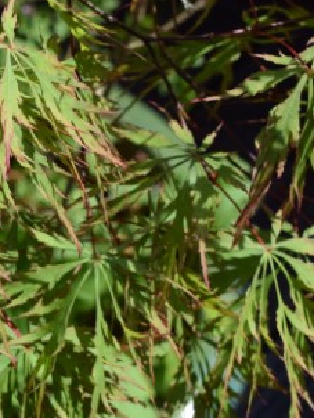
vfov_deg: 17.8
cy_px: 298
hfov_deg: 13.1
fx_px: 1329
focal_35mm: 110
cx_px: -83
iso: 200
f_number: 8
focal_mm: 32
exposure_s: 1/400
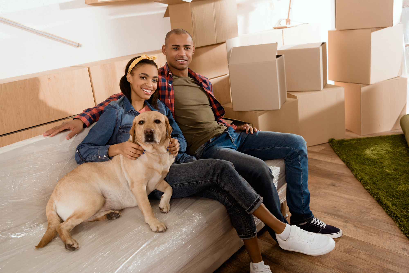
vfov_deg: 36.9
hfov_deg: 53.1
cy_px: 136
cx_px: 204
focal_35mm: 36
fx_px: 409
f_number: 3.5
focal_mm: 36
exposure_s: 1/200
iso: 320
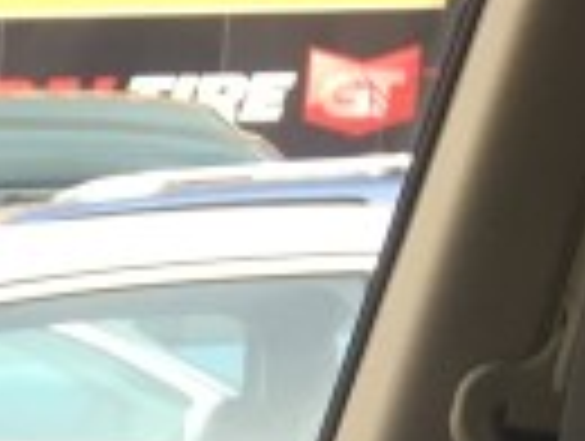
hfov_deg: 7.8
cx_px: -972
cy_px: 1652
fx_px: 3860
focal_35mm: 228
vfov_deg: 5.8
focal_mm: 4.15
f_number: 2.2
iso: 25
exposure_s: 1/120
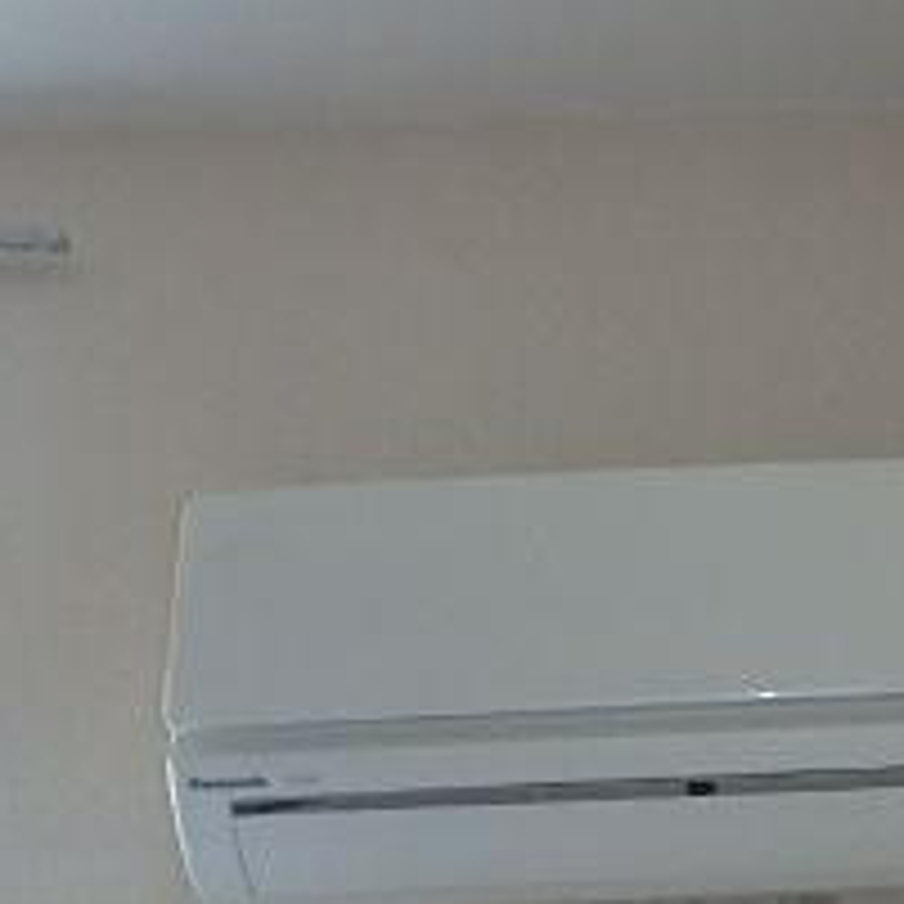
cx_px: 778
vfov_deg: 28.5
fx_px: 1743
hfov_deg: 28.2
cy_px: 706
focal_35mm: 59
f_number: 3.5
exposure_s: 1/30
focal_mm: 3.7
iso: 400
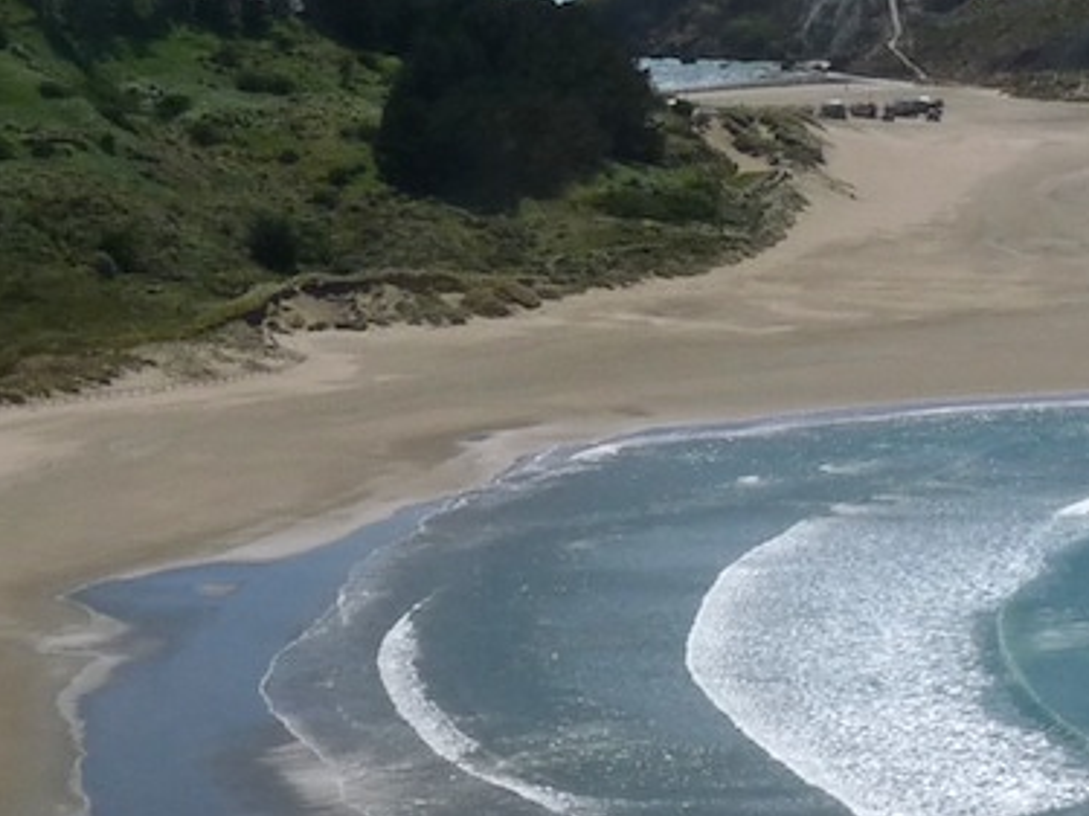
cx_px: 1016
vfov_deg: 10.4
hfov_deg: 13.8
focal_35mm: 142
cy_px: 560
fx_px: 4466
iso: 100
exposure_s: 1/800
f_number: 8
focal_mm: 6.6
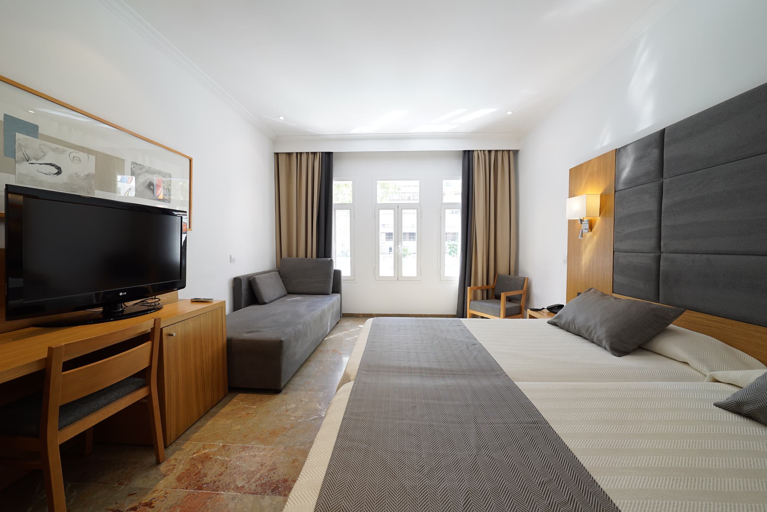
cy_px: 256
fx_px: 277
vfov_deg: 85.5
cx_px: 384
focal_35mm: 13
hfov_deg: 108.3
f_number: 5
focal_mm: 13
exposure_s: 1/25
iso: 125
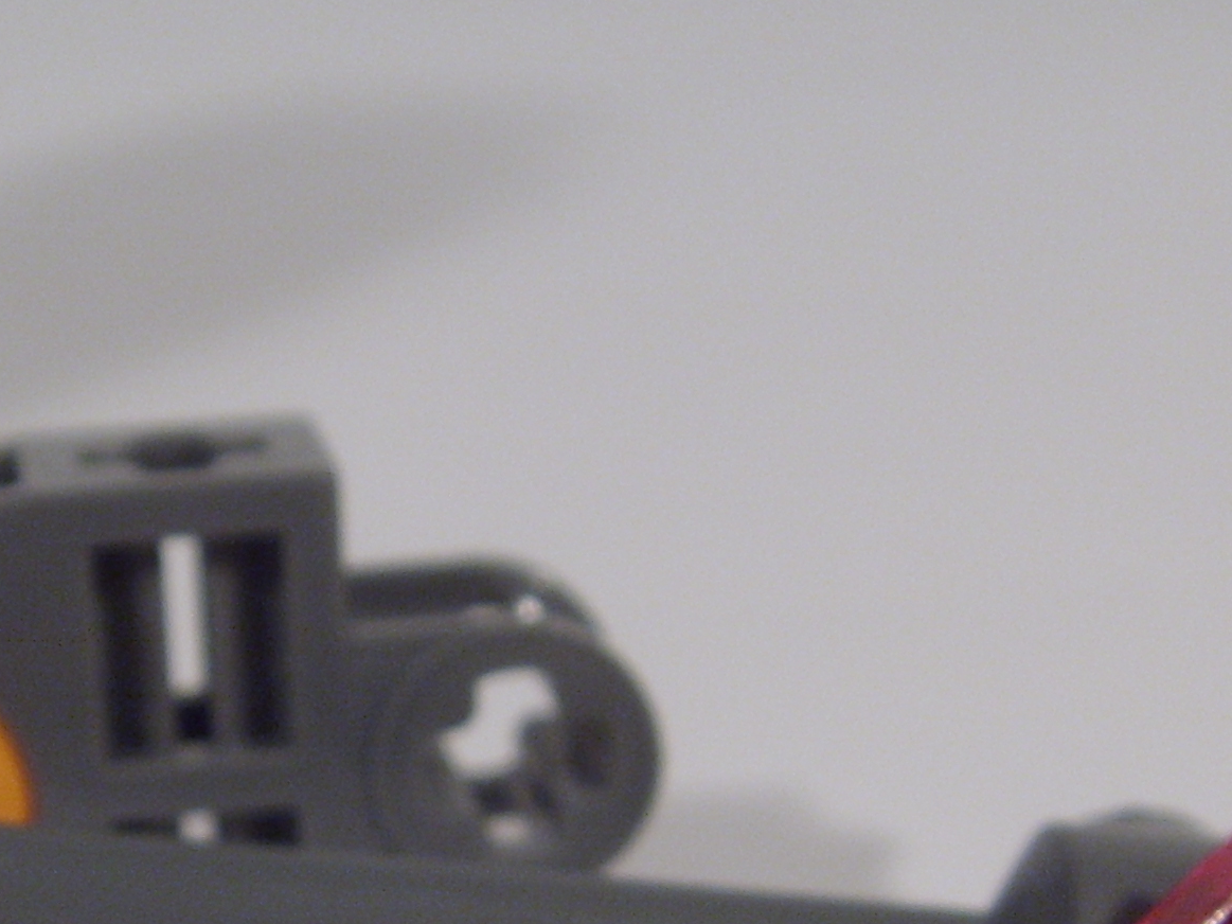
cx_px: 268
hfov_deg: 22.2
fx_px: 3096
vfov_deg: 16.7
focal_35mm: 87
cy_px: 872
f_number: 3.5
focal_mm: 6.3
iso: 100
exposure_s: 1/30
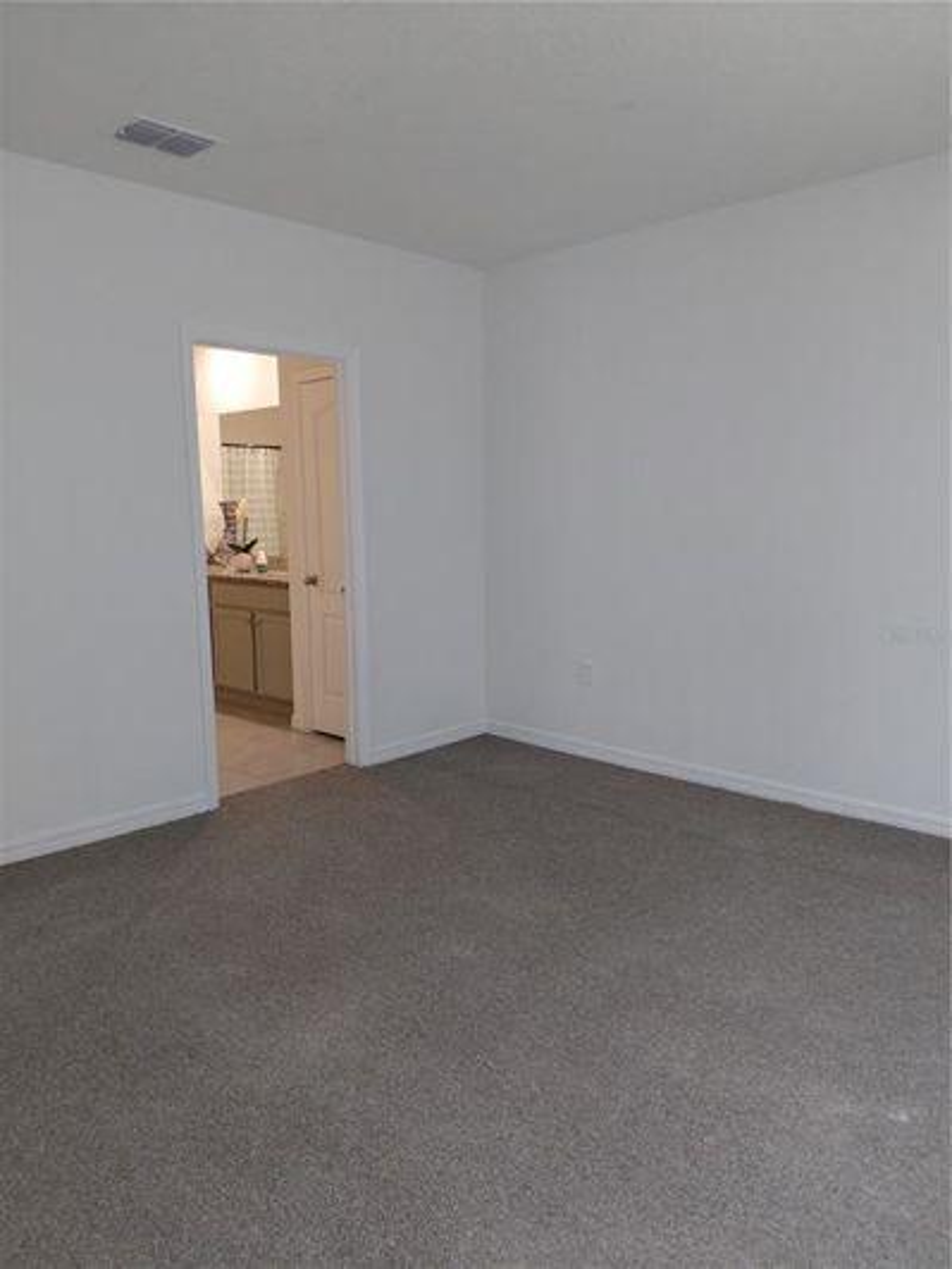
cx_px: 476
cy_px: 634
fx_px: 917
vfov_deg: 69.4
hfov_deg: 54.9
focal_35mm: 25
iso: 160
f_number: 1.8
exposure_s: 1/60
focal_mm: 4.69
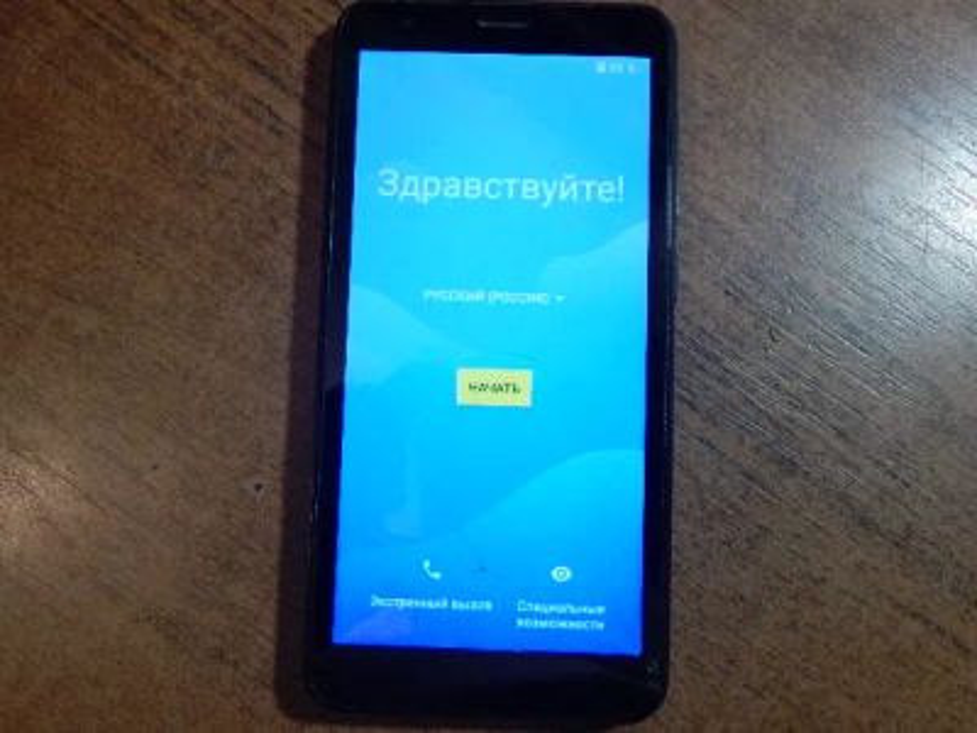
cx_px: 488
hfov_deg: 54.0
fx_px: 960
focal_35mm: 34
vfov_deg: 41.8
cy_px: 366
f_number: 3.3
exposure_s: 1/30
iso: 400
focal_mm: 6.1
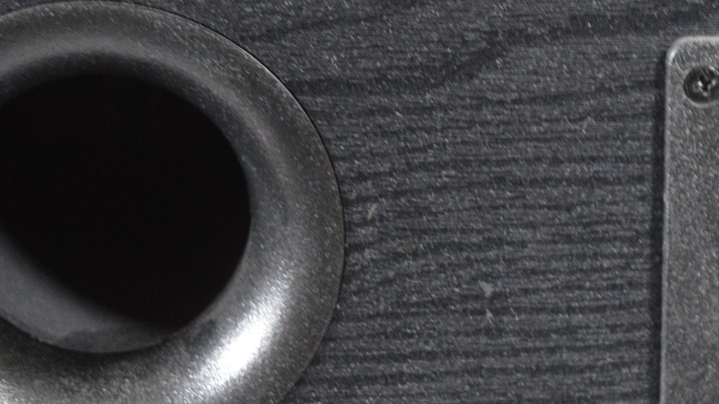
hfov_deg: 16.8
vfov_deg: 9.6
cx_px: 616
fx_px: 2402
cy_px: 220
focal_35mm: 126
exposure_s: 1/60
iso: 900
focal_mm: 26
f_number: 4.2
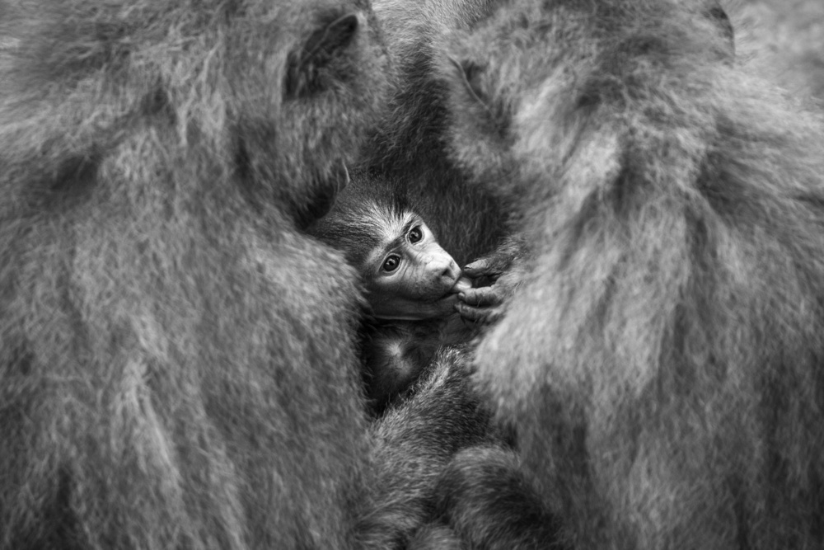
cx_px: 412
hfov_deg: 3.4
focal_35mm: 600
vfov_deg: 2.3
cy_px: 275
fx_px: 13734
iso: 1600
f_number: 6.3
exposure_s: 1/400
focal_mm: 600
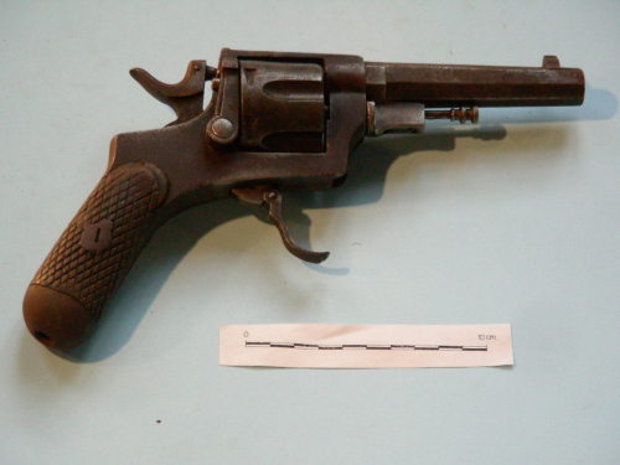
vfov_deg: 8.6
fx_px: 3081
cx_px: 310
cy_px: 232
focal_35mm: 172
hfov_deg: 11.5
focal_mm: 28.7
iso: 400
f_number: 3.5
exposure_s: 1/260
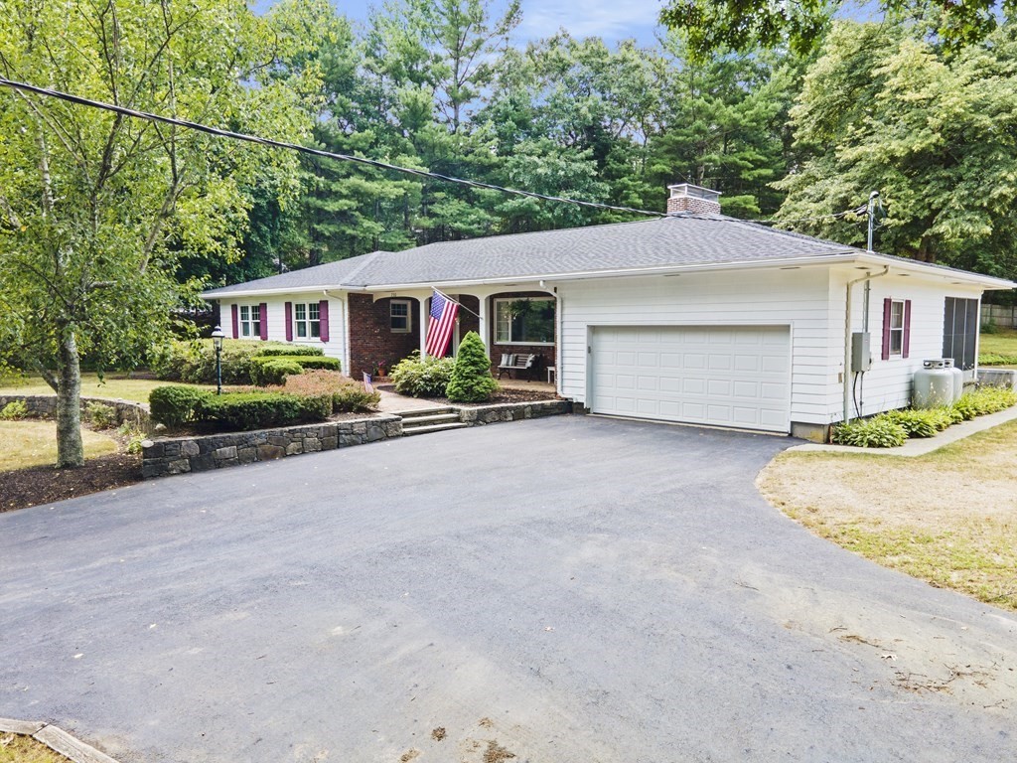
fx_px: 705
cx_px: 508
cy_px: 382
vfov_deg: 56.8
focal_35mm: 24
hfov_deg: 71.6
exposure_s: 1/80
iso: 100
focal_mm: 4.5
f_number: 2.8
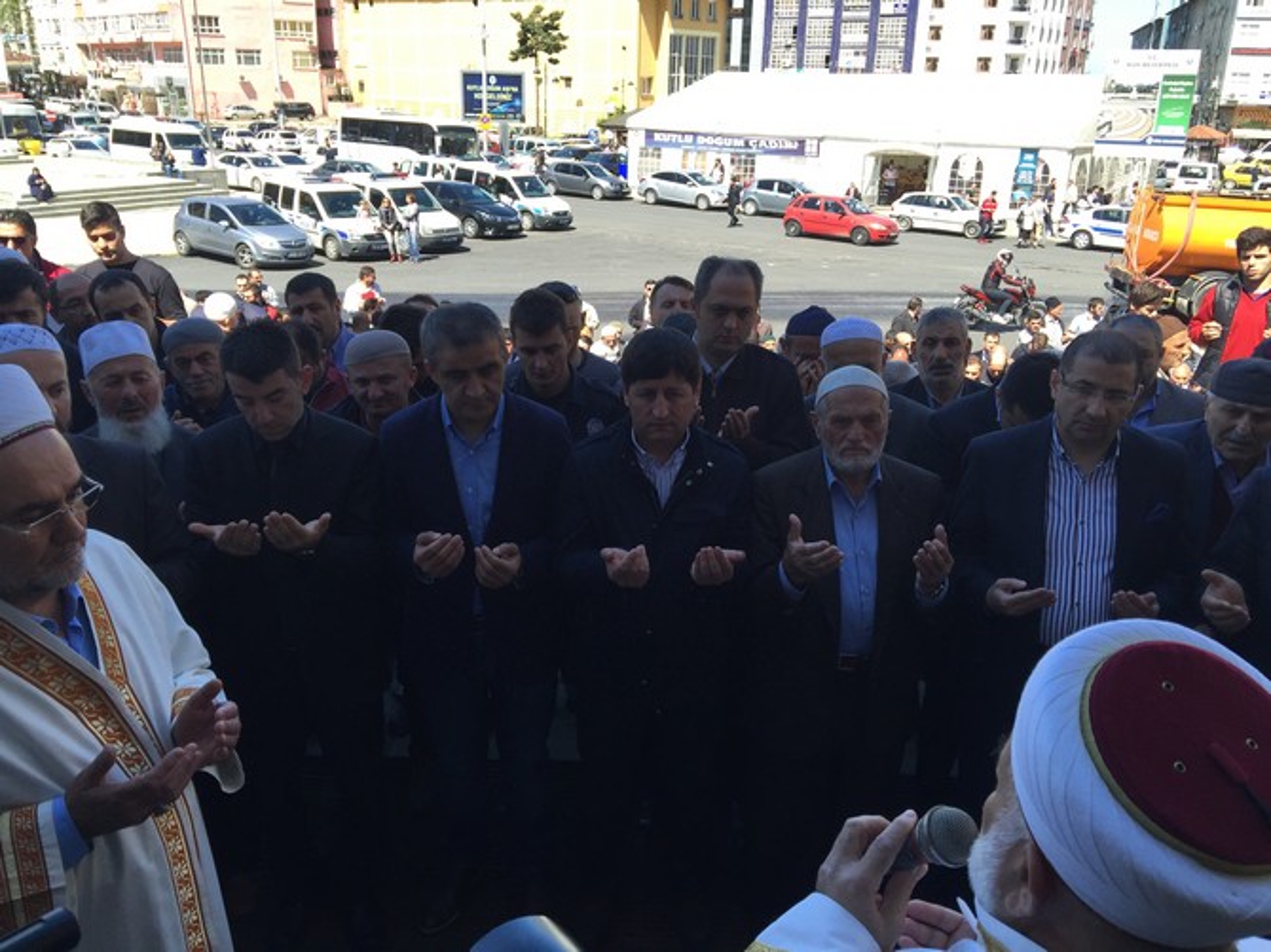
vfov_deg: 48.2
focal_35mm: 29
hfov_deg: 61.7
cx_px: 636
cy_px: 476
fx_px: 1064
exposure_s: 1/549
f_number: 2.2
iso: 32
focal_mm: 4.15
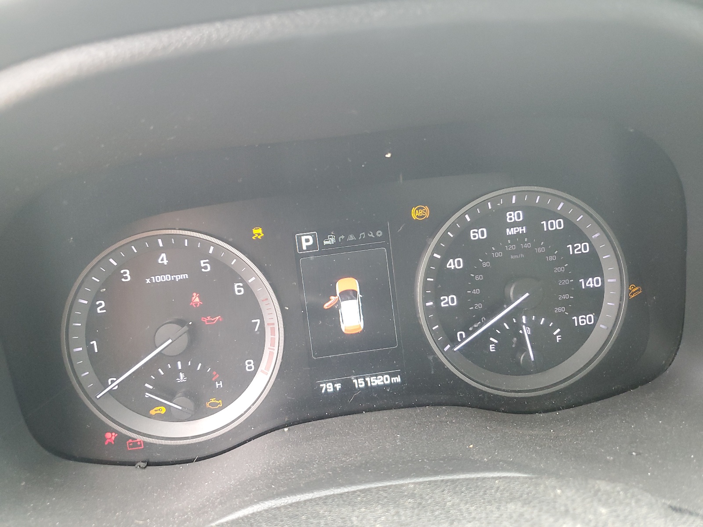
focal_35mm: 26
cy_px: 264
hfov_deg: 67.3
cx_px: 352
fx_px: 528
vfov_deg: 53.1
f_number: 1.5
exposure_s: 1/60.2
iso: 204
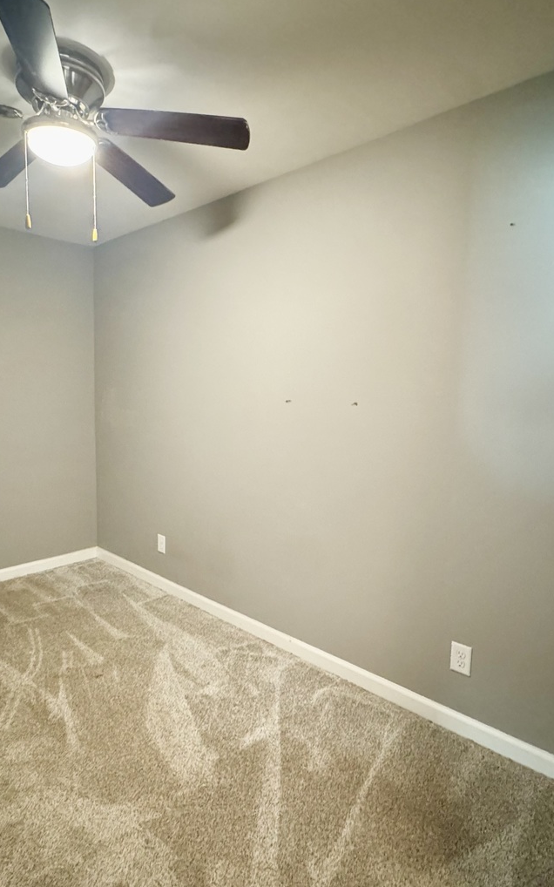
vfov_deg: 82.3
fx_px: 507
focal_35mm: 21
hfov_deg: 56.5
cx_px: 206
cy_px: 444
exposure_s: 1/60
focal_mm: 2.22
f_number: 2.2
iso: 1250
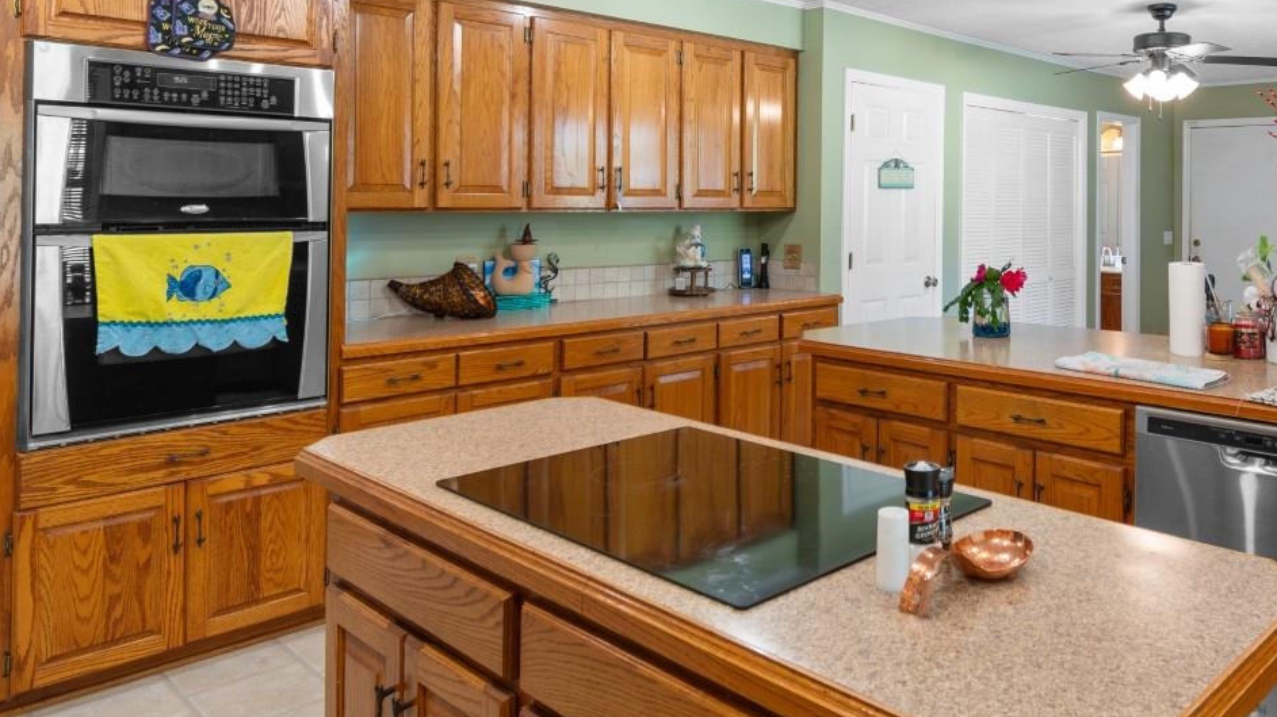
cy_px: 196
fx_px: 914
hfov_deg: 67.5
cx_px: 873
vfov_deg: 41.8
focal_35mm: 27
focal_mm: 10
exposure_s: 1/6
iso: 100
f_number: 4.5
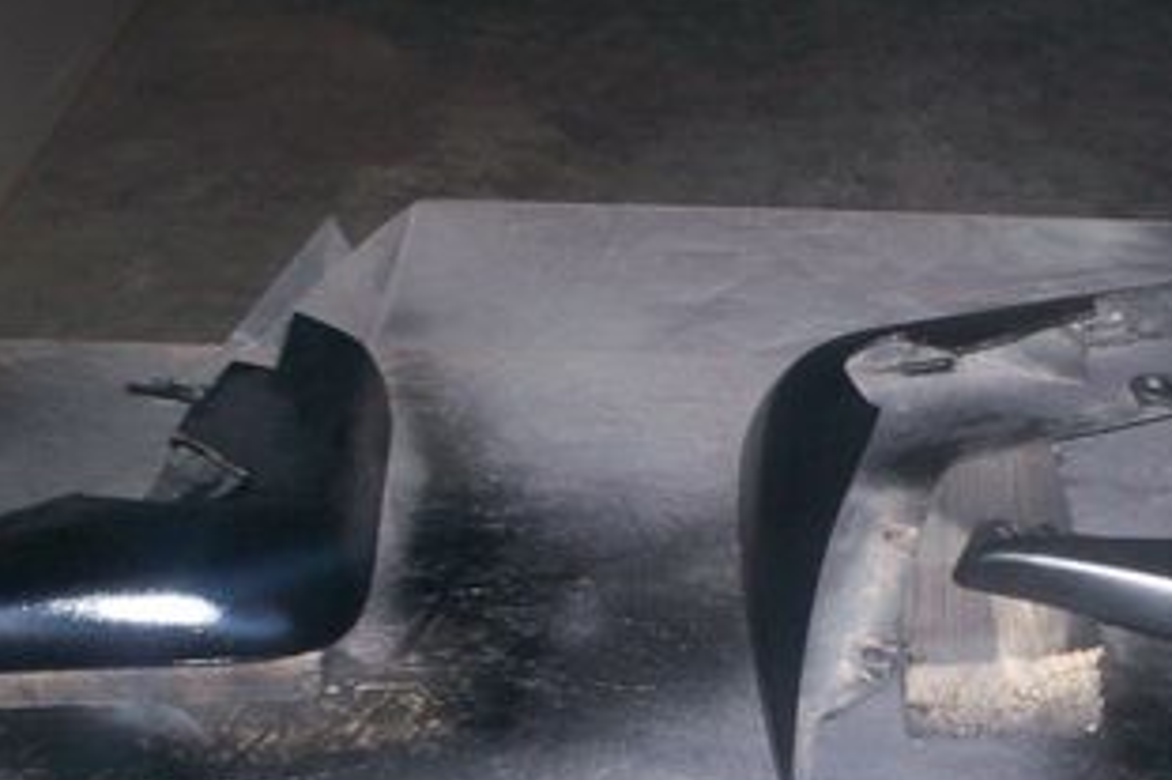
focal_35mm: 77
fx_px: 2505
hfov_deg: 26.3
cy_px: 648
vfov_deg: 17.5
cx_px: 716
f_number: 4.5
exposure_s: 1/60
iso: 140
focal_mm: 6
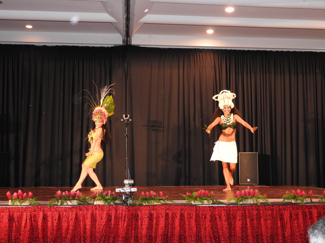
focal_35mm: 45
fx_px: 422
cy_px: 122
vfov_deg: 32.2
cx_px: 162
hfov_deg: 42.1
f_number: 4
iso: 400
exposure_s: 1/30
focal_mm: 8.1
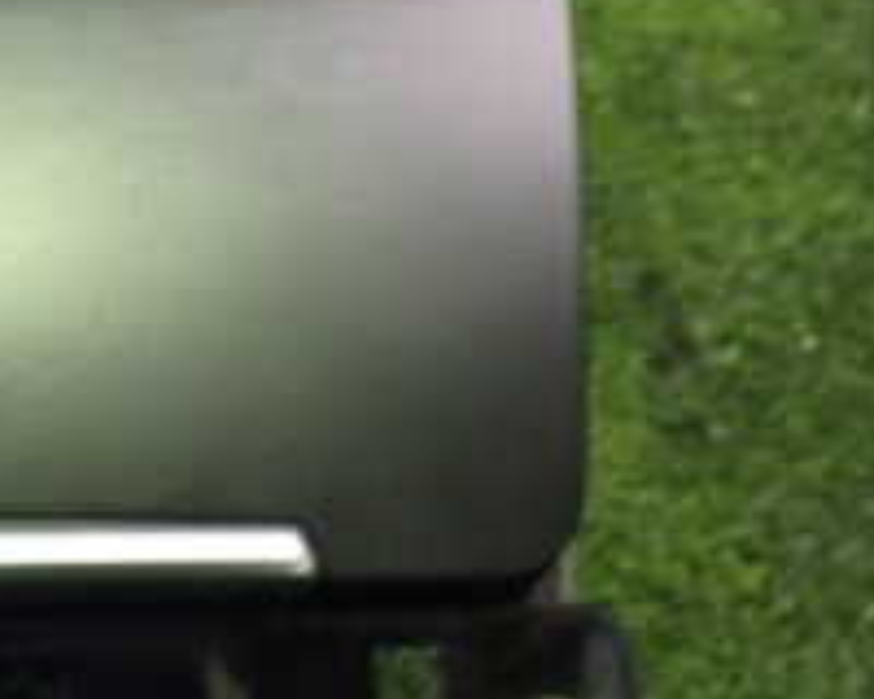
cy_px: 188
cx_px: -175
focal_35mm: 88
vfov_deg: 17.4
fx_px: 2276
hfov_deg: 20.3
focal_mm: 5.4
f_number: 2.3
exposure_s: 1/30
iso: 640
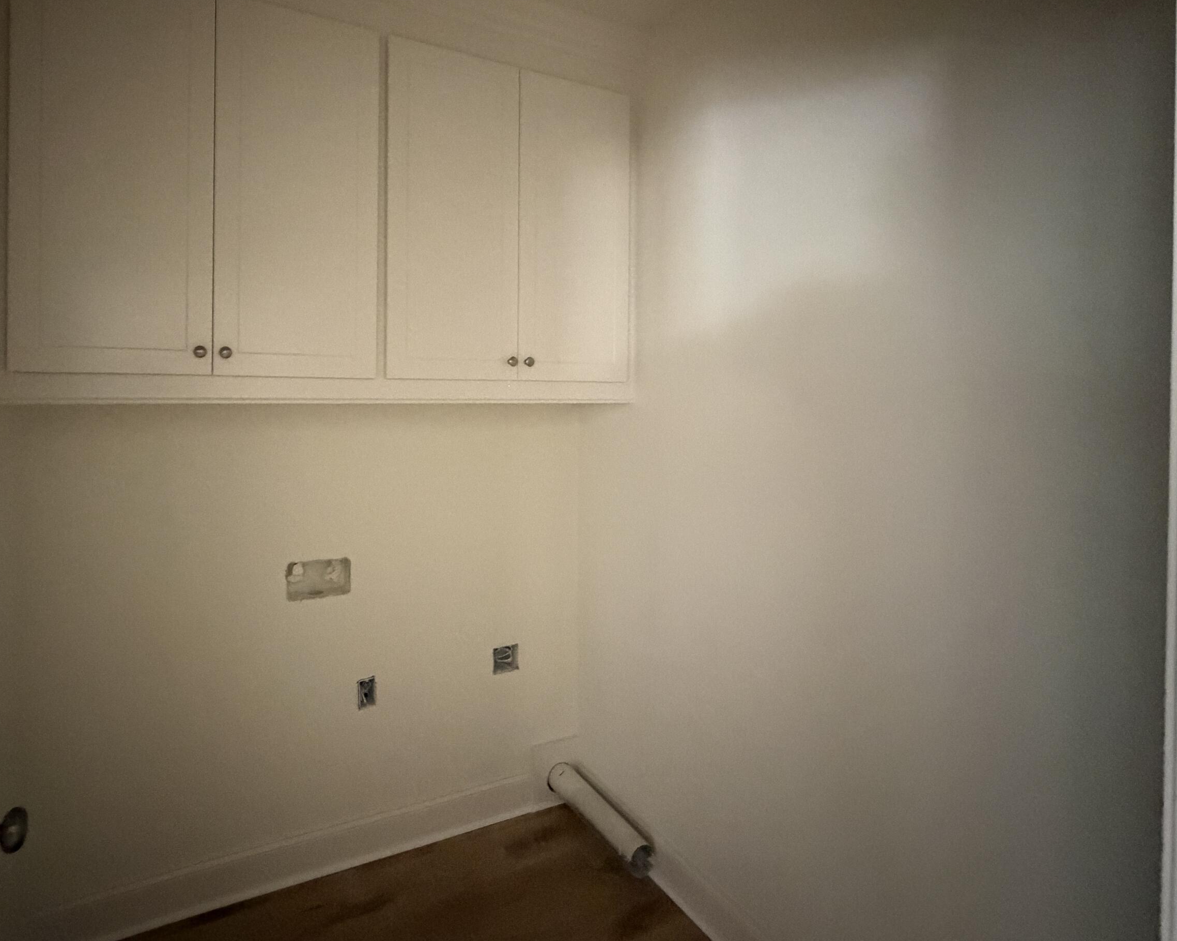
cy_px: 391
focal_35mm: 18
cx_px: 453
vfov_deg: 73.2
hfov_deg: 85.0
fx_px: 627
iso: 1250
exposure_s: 1/40
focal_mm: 2.22
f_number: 2.2
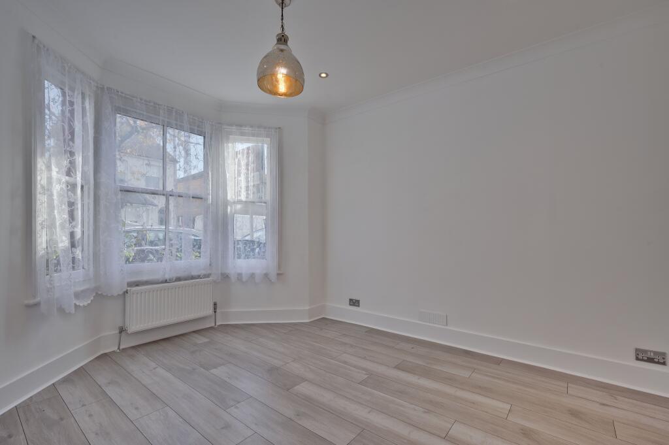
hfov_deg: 96.8
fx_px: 297
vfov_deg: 73.7
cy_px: 222
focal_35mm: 16
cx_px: 334
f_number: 11
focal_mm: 16
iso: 125
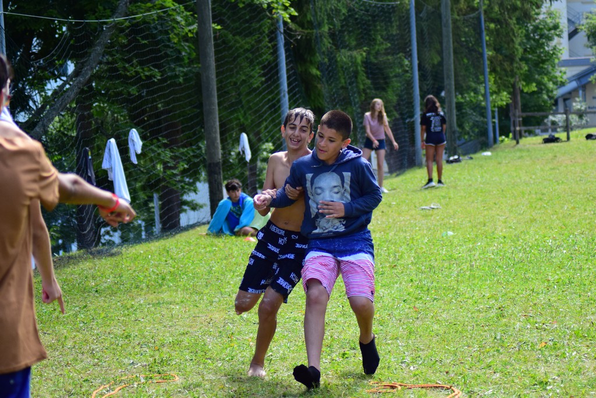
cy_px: 199
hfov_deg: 19.5
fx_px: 1738
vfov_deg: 13.0
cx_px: 298
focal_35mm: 105
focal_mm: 70
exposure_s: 1/1250
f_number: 4
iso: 800
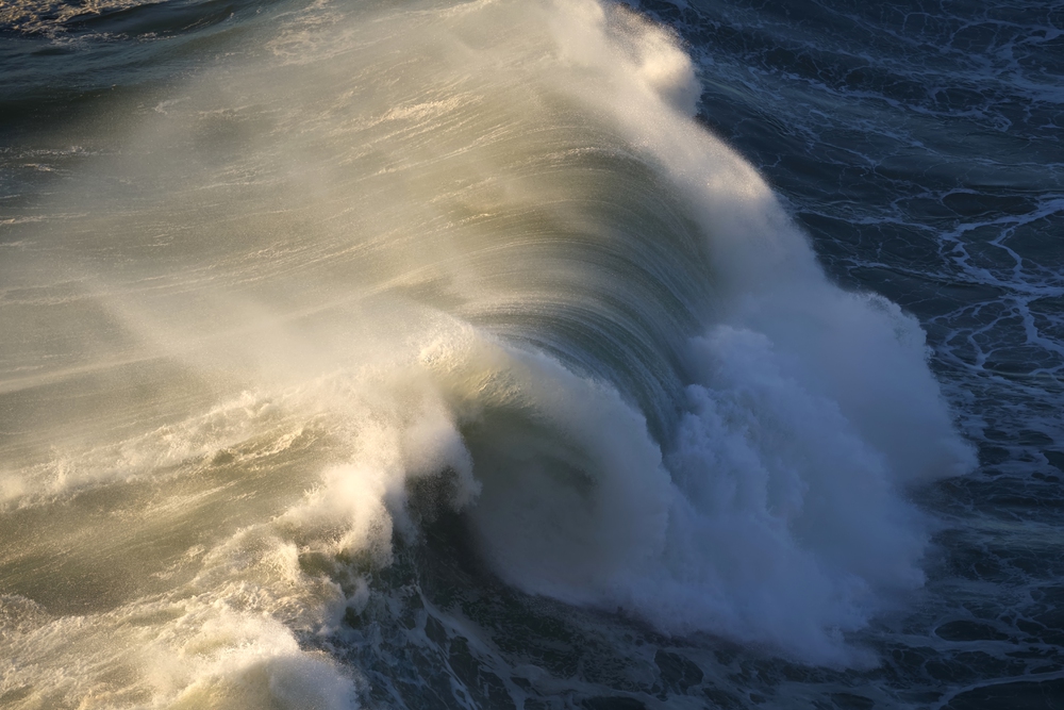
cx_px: 532
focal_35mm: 191
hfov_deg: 10.8
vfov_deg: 7.2
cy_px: 355
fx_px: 5646
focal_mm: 191
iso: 800
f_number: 5.6
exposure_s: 1/4000
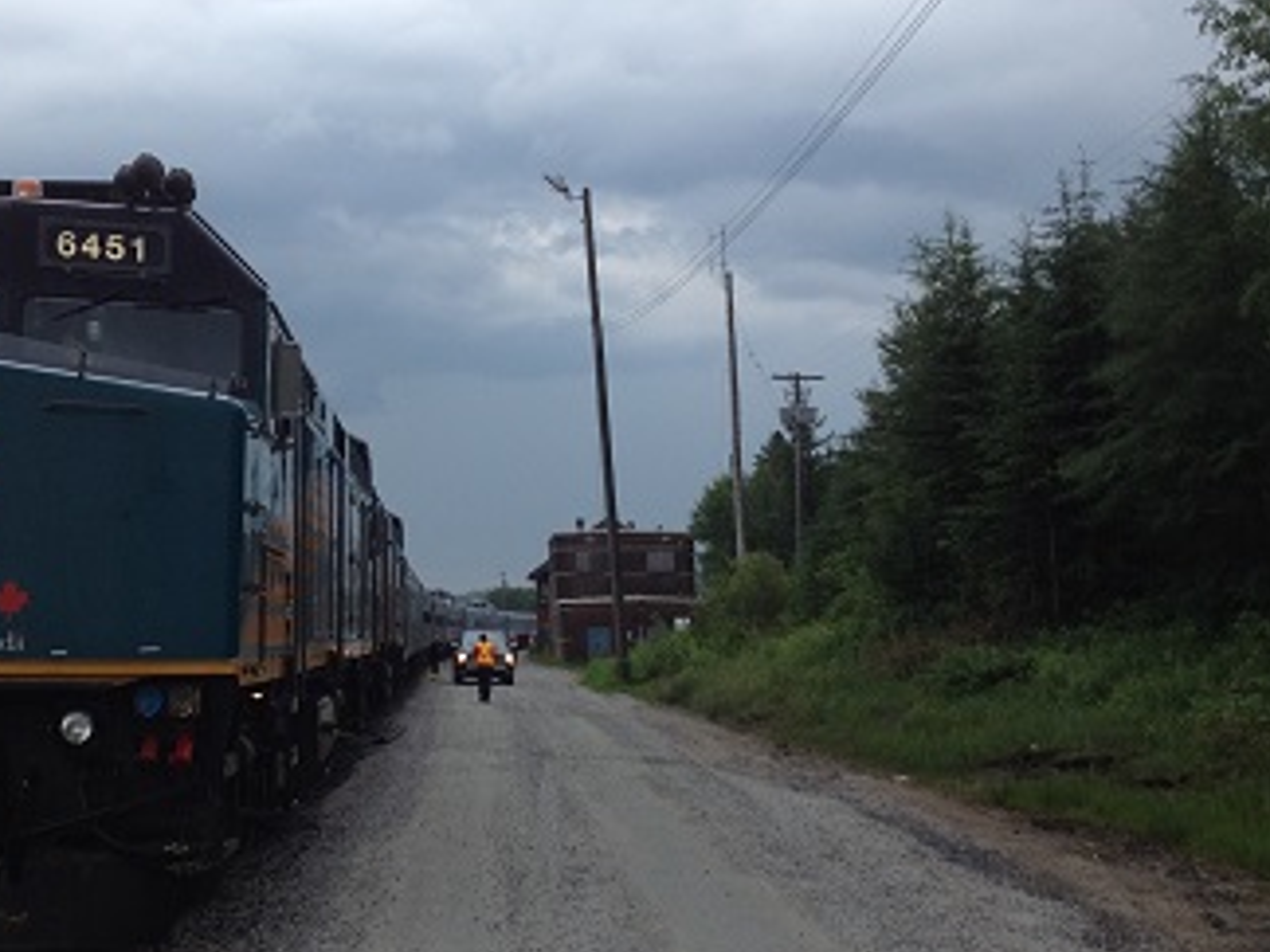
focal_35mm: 54
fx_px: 1981
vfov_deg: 27.0
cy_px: 476
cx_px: 419
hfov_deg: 35.2
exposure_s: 1/354
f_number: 2.4
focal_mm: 4.28
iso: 50
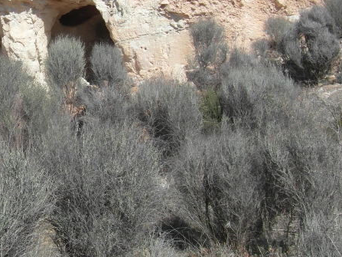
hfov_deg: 32.4
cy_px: 85
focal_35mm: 55
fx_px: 543
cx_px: 8
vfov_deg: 26.4
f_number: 5.2
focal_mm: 4
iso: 80
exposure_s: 1/250
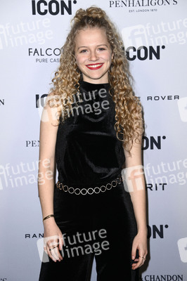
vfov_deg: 22.2
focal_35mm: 92
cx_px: 94
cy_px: 140
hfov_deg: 14.8
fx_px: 718
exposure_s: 1/250
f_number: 5.6
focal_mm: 92
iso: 1000
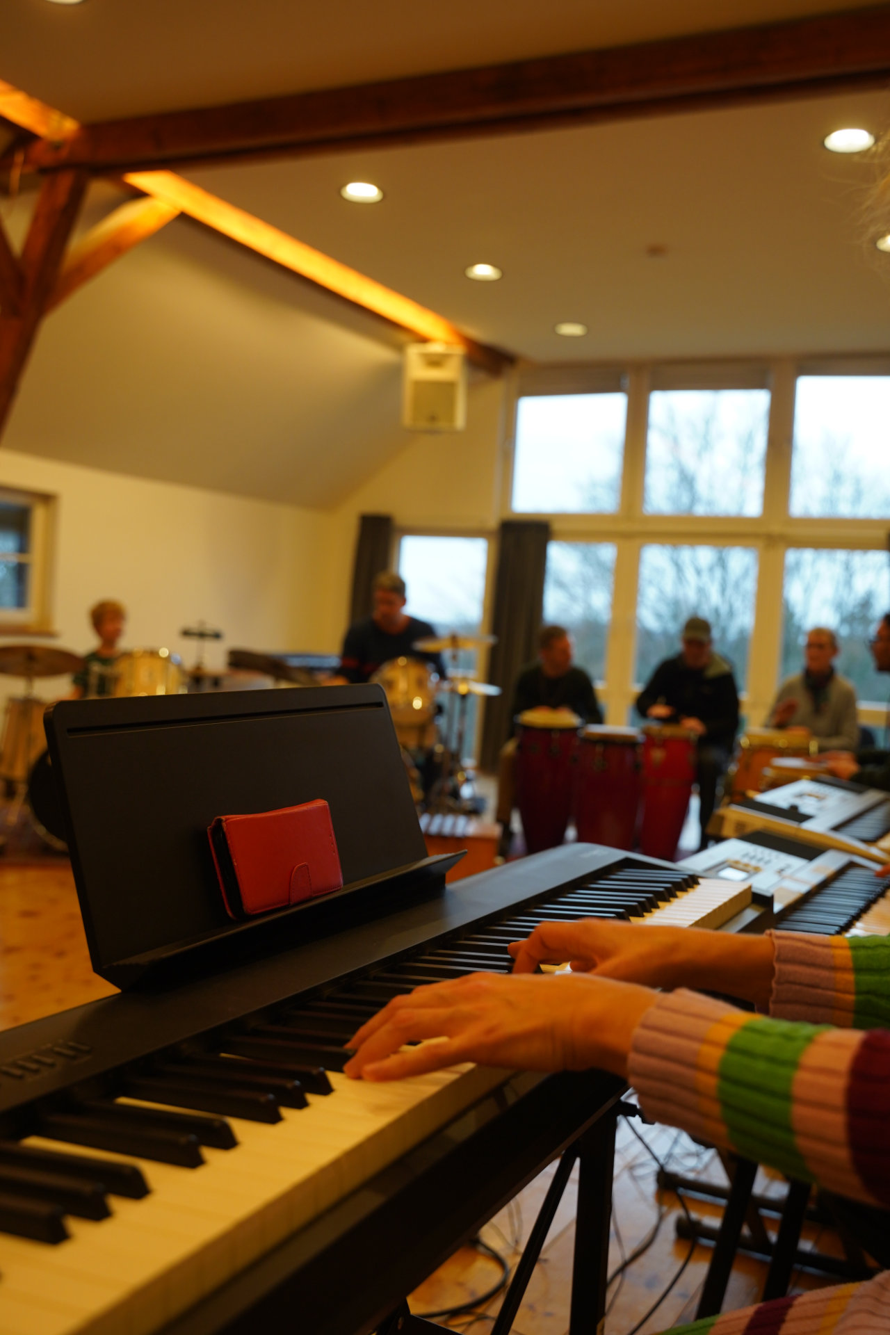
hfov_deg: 36.9
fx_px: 1335
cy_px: 668
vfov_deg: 53.1
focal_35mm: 36
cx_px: 445
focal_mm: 36
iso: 800
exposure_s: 1/160
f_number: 4
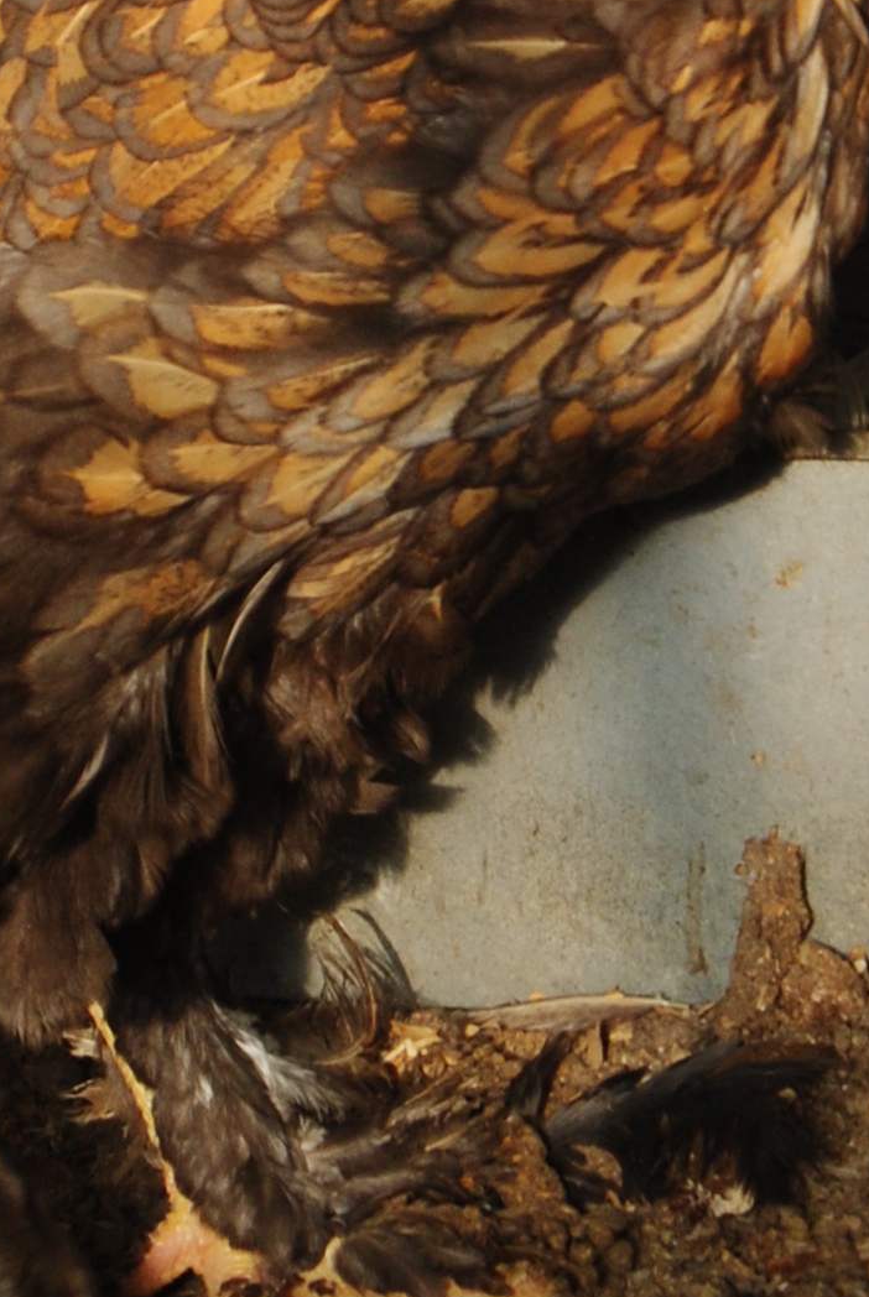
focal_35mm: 277
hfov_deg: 5.0
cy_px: 127
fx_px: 9996
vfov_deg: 7.4
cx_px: 366
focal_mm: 50
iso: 200
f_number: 9
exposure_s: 1/160
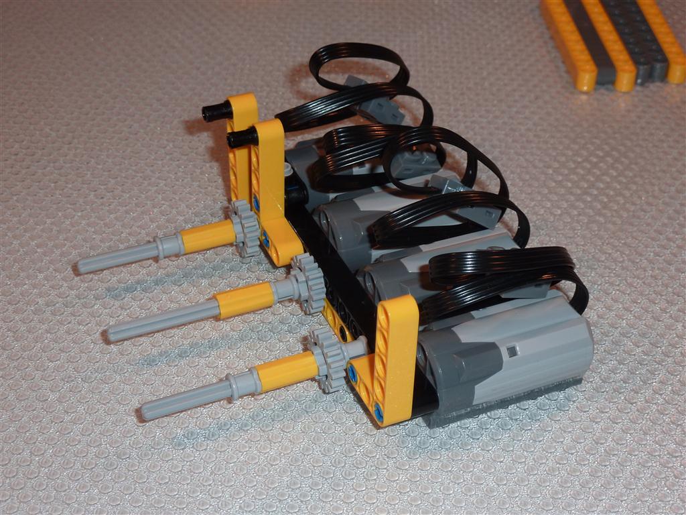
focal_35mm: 63
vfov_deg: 23.3
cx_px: 343
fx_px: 1248
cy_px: 258
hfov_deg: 30.7
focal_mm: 10.3
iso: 100
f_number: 4
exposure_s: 1/30
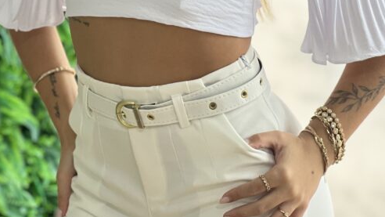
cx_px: 171
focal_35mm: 159
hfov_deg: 13.5
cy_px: -116
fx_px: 1624
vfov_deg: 7.5
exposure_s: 1/120
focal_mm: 9
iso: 100
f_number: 2.8
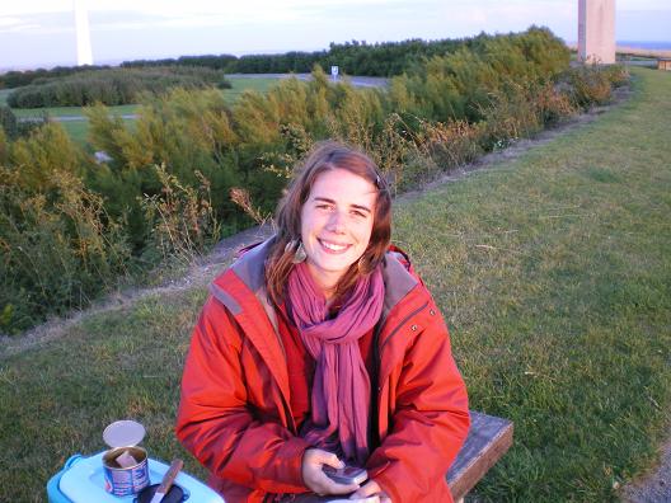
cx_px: 336
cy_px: 252
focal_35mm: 38
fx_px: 737
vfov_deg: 37.7
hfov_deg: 49.0
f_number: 3.1
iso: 200
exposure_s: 1/50
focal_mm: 6.3
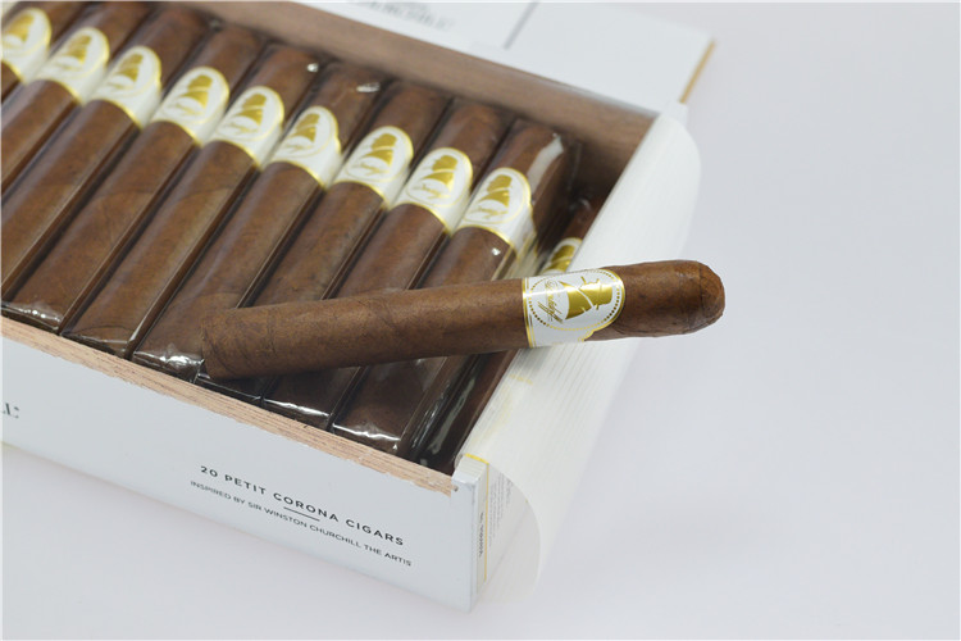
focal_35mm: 75
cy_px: 320
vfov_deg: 18.2
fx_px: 2002
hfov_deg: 27.0
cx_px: 480
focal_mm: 50
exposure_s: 1/200
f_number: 6.3
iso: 800
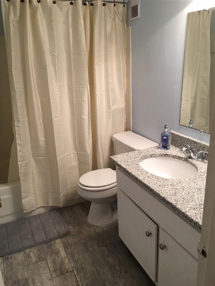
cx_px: 108
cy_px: 143
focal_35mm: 29
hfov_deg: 48.2
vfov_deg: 61.7
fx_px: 240
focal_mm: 4.15
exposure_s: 1/15
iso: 32
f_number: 2.2
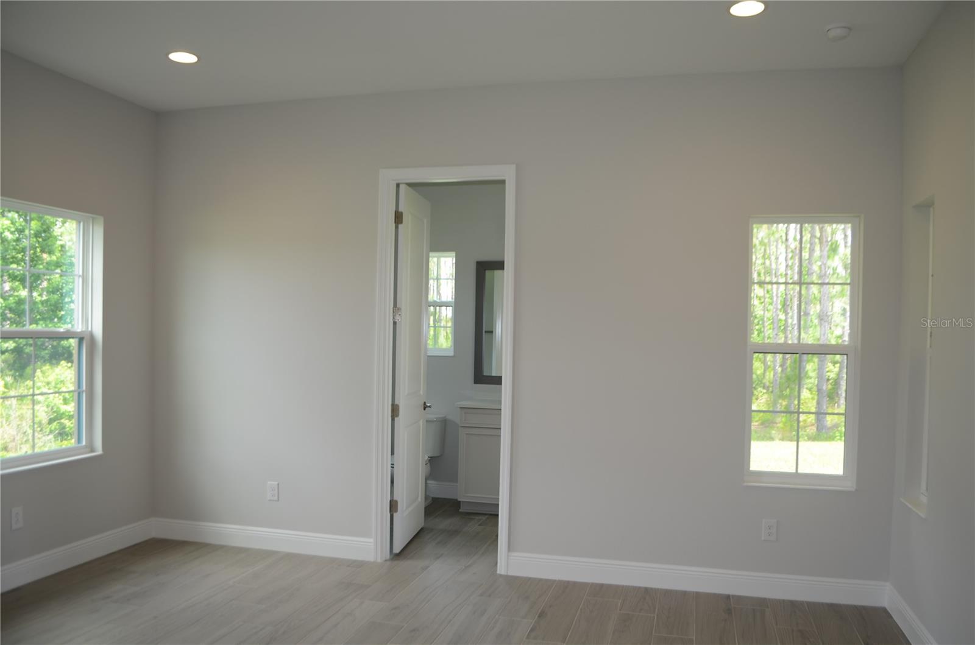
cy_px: 322
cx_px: 488
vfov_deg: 47.7
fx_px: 730
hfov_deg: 67.5
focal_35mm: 27
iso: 100
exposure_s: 1/40
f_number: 3.5
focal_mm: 18
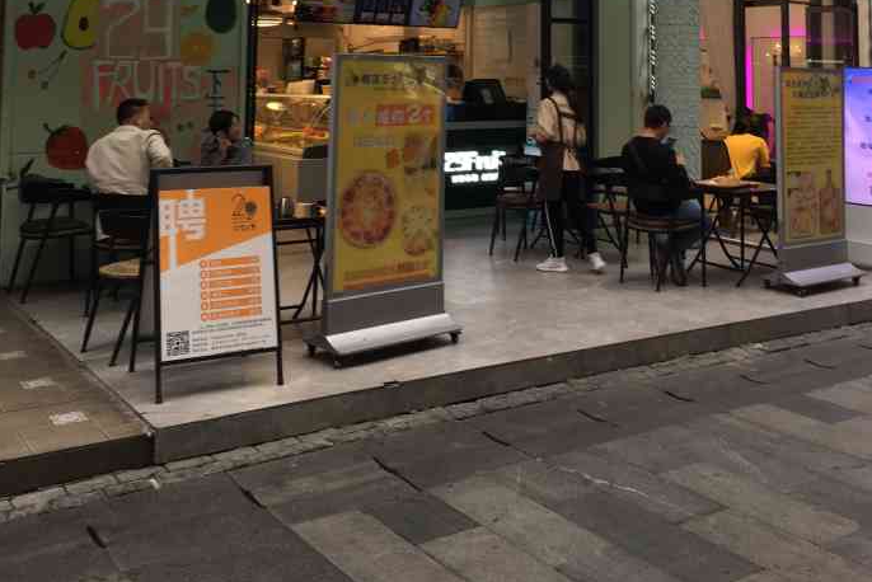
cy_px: 8
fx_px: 993
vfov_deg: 30.5
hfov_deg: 47.4
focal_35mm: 41
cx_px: 442
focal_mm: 4.15
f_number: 2.2
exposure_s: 1/100
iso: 25
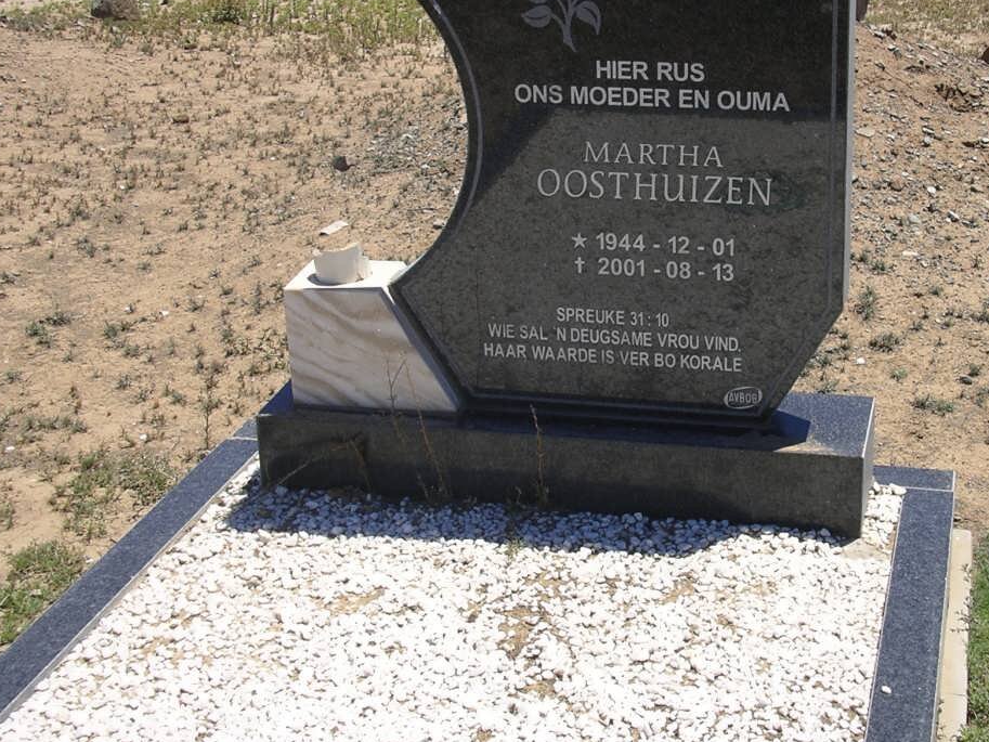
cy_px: 262
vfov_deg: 21.9
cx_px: 581
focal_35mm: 67
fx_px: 1914
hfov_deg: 28.9
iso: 50
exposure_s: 1/500
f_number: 4.6
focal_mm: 7.8
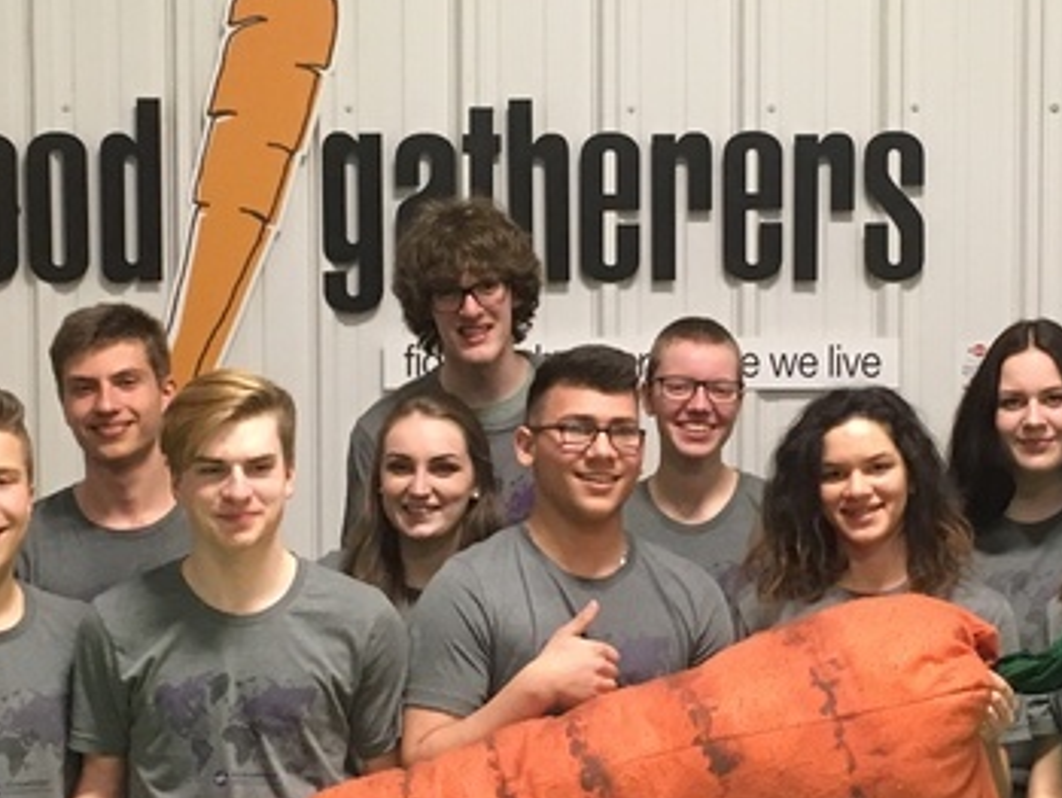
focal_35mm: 83
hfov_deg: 23.5
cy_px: 493
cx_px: 606
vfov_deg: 17.8
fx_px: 2547
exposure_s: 1/30
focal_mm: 4.15
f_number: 2.2
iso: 160
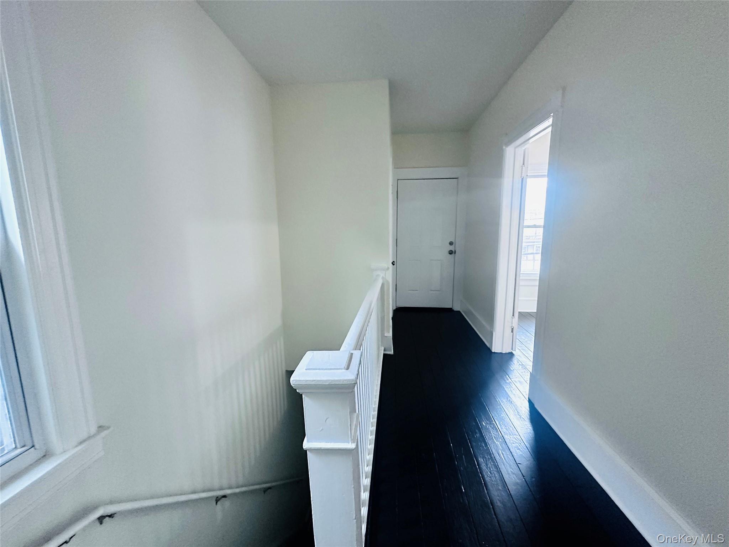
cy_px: 274
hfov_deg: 102.1
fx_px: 295
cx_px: 364
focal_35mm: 14
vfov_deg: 85.7
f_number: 2.2
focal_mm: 2.22
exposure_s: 1/60
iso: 500
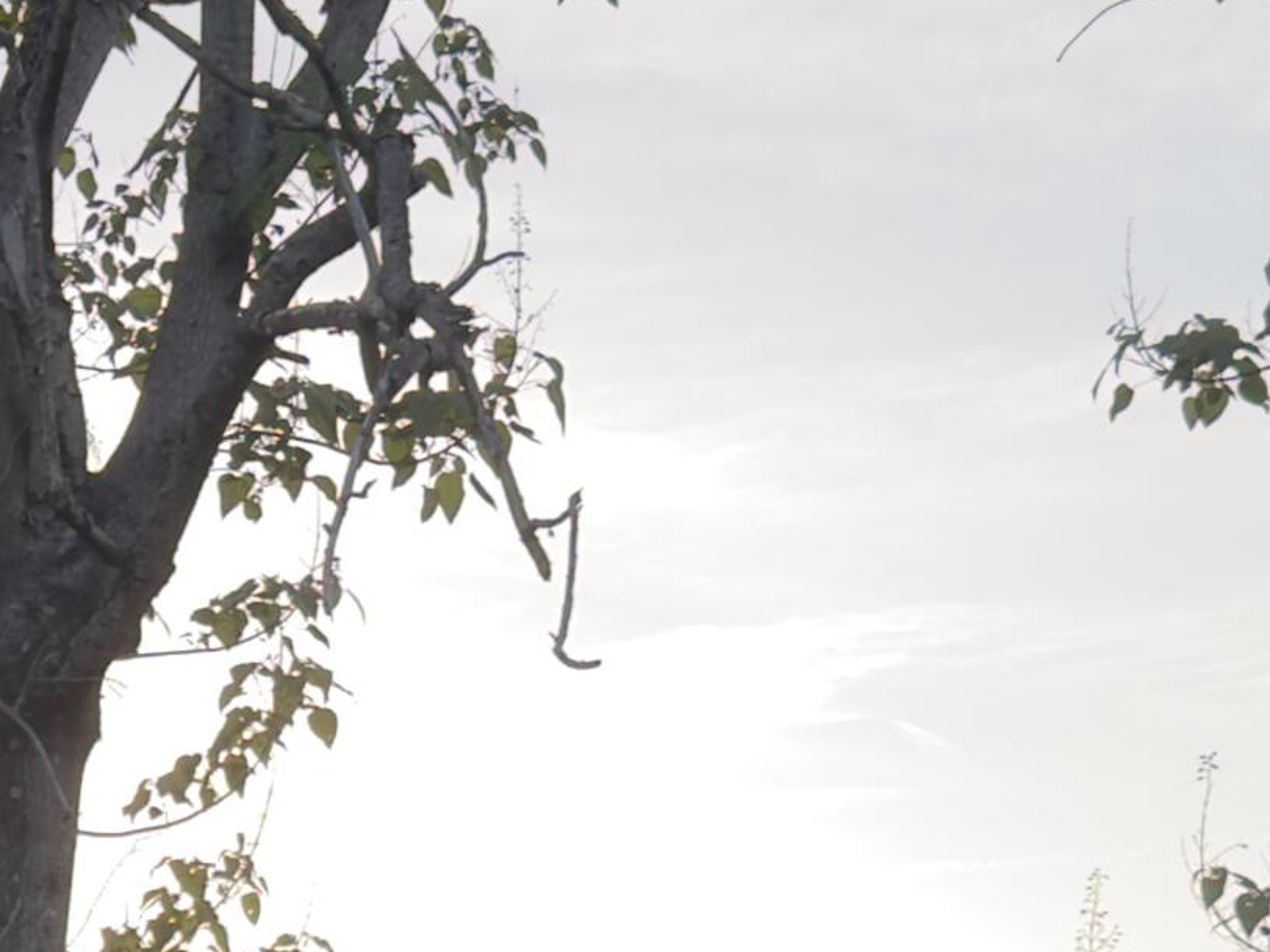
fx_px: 4880
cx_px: -95
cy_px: 1479
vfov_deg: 10.7
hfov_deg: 14.5
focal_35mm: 133
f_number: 1.78
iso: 80
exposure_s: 1/664
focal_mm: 6.76
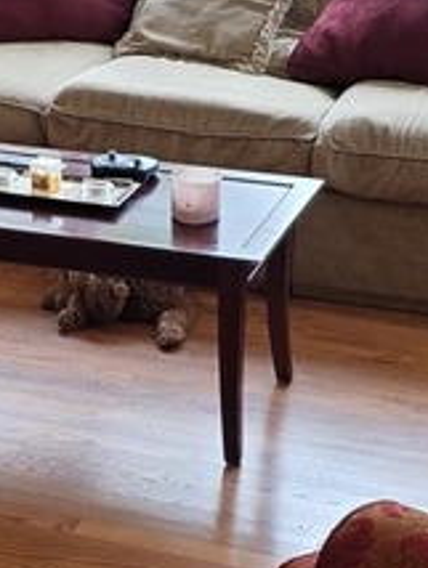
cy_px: 297
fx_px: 1909
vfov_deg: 17.0
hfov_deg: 12.8
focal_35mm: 116
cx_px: 157
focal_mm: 6.25
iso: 64
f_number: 1.7
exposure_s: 1/120
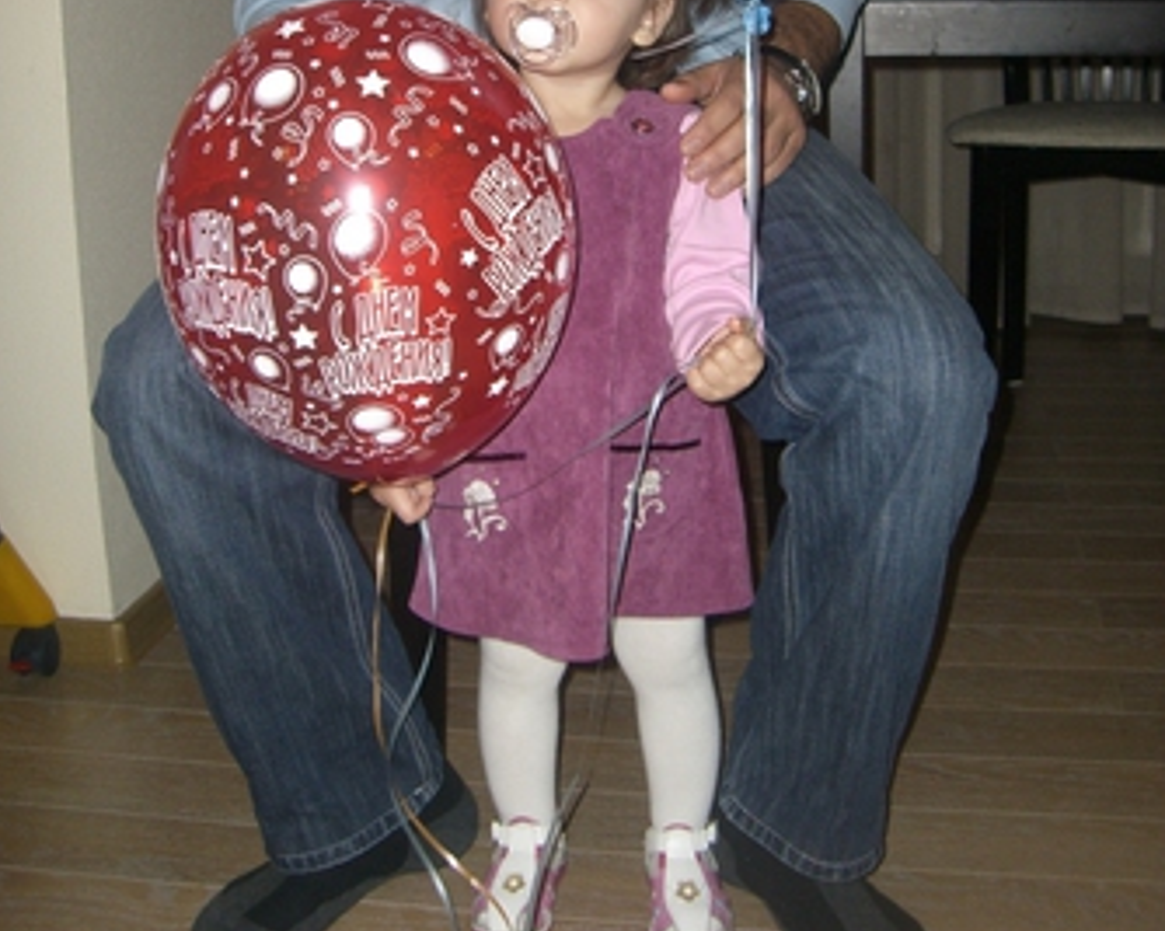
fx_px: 1723
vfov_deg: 29.6
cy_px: 192
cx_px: 579
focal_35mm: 50
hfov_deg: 37.3
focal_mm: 6.2
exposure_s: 1/60
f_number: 2.7
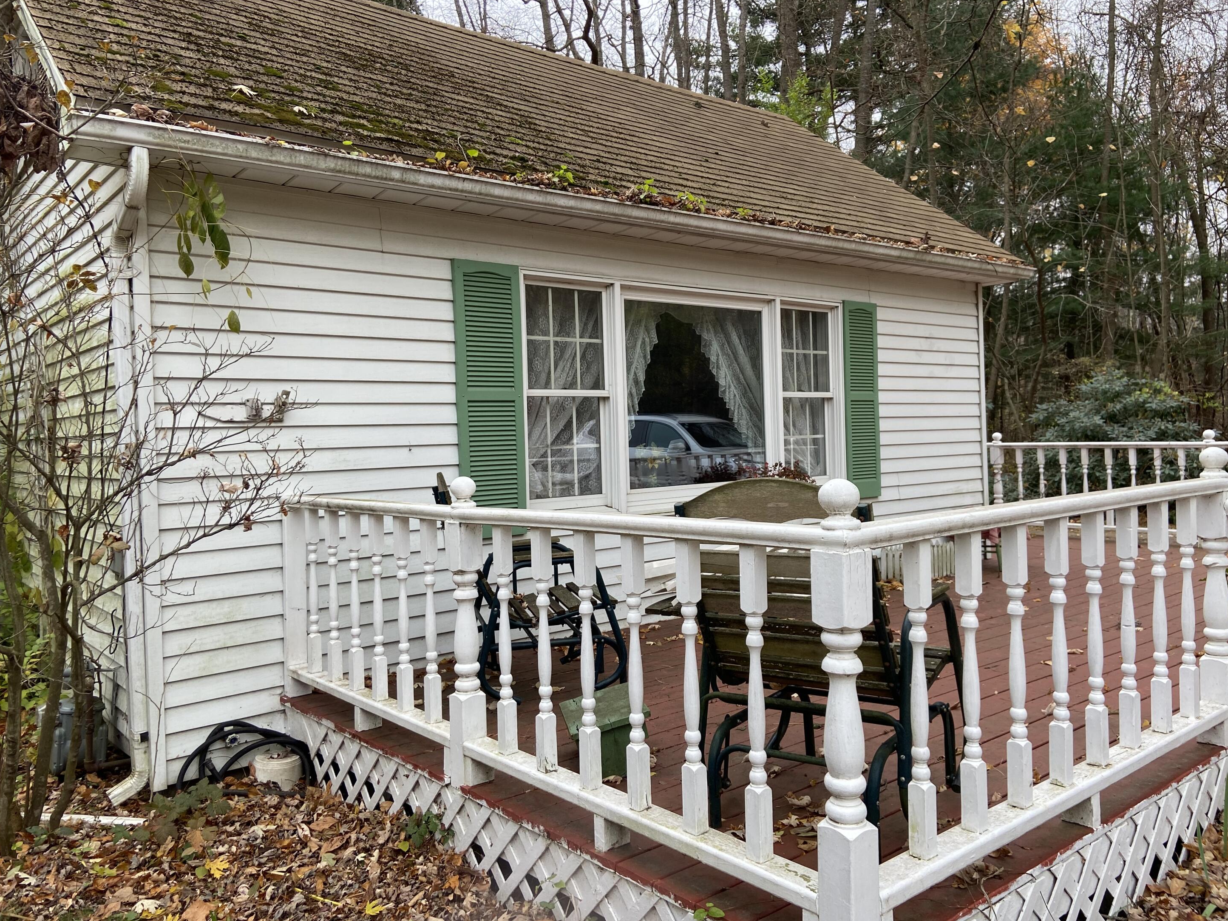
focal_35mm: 27
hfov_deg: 65.3
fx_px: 958
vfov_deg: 51.4
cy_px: 453
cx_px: 632
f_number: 1.8
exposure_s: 1/121
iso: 50
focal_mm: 4.25
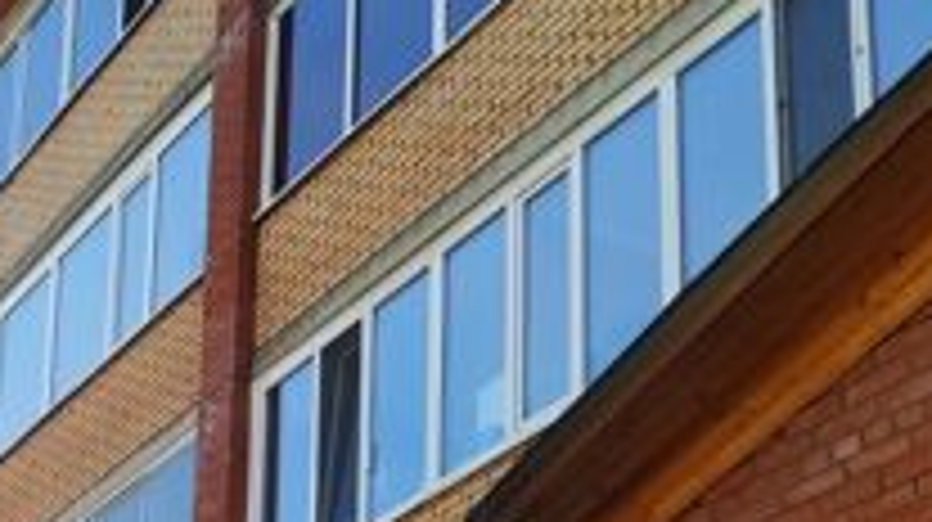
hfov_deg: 25.5
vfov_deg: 13.8
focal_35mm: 81
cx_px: 108
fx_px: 2000
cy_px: 828
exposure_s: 1/851
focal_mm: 3.94
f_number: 1.9
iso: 125
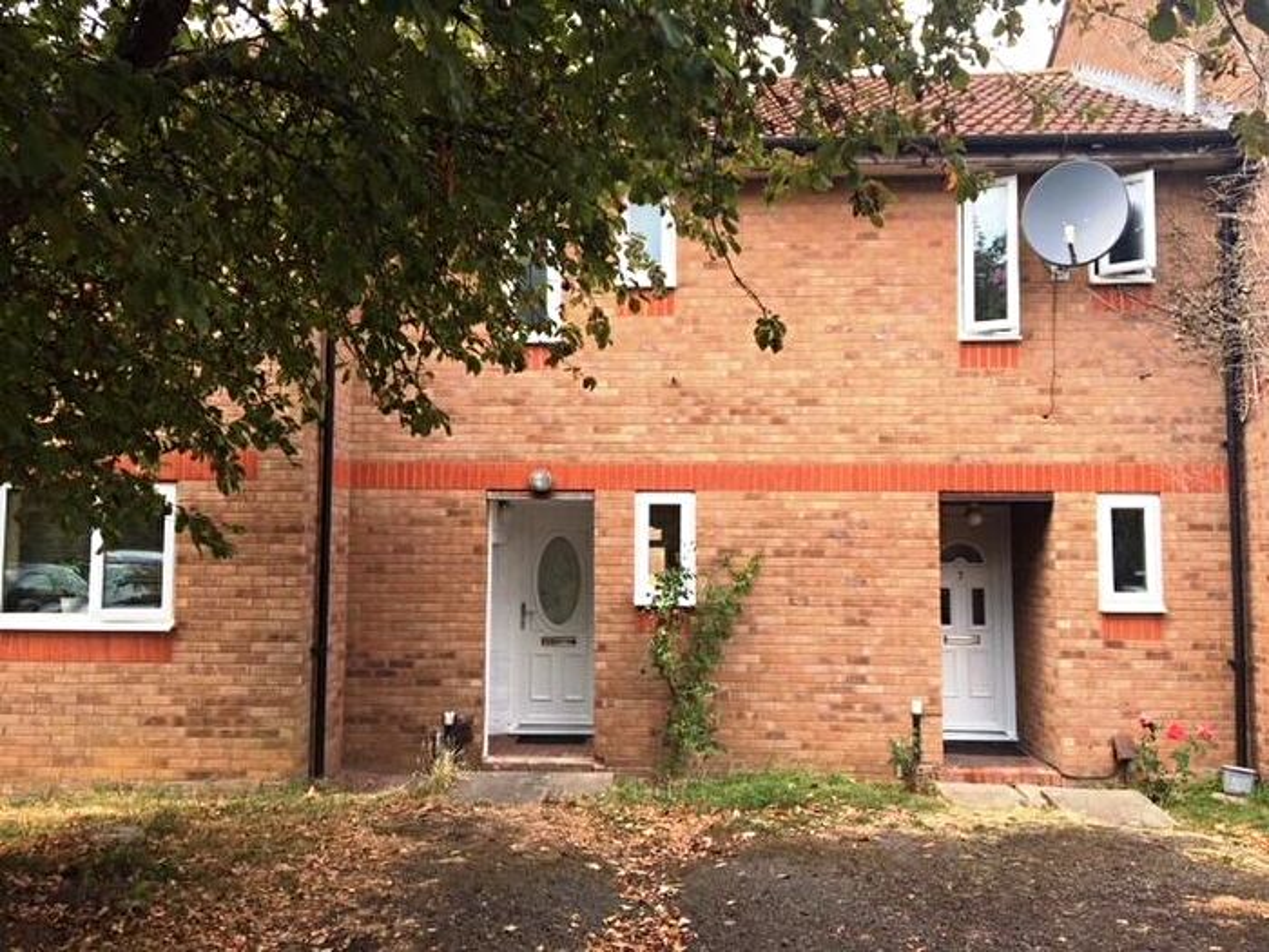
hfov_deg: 61.7
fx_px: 1063
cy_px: 476
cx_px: 634
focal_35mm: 29
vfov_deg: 48.2
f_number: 2.2
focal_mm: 4.15
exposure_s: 1/377
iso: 25
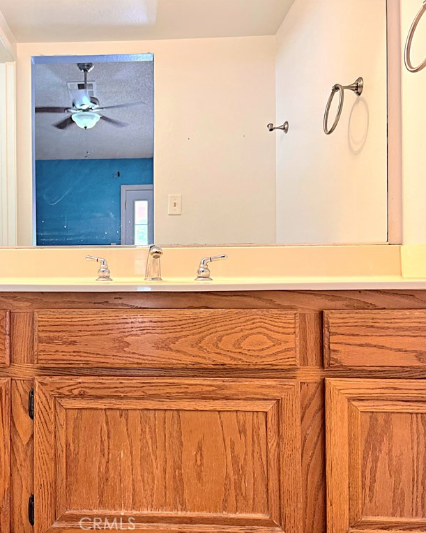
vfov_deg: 52.8
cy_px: 266
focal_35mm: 34
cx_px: 95
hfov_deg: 41.7
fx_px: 536
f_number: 1.5
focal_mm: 5.7
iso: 125
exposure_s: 1/120
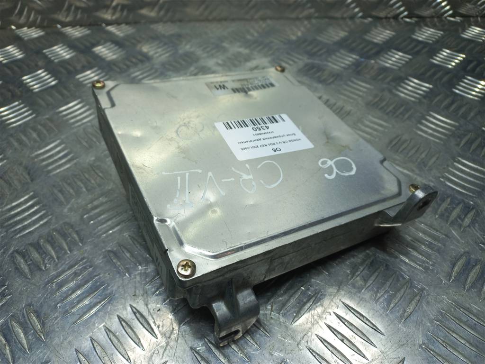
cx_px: 242
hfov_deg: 69.4
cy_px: 182
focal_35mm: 25
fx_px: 350
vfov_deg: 54.9
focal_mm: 4.6
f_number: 1.8
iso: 32
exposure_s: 1/100
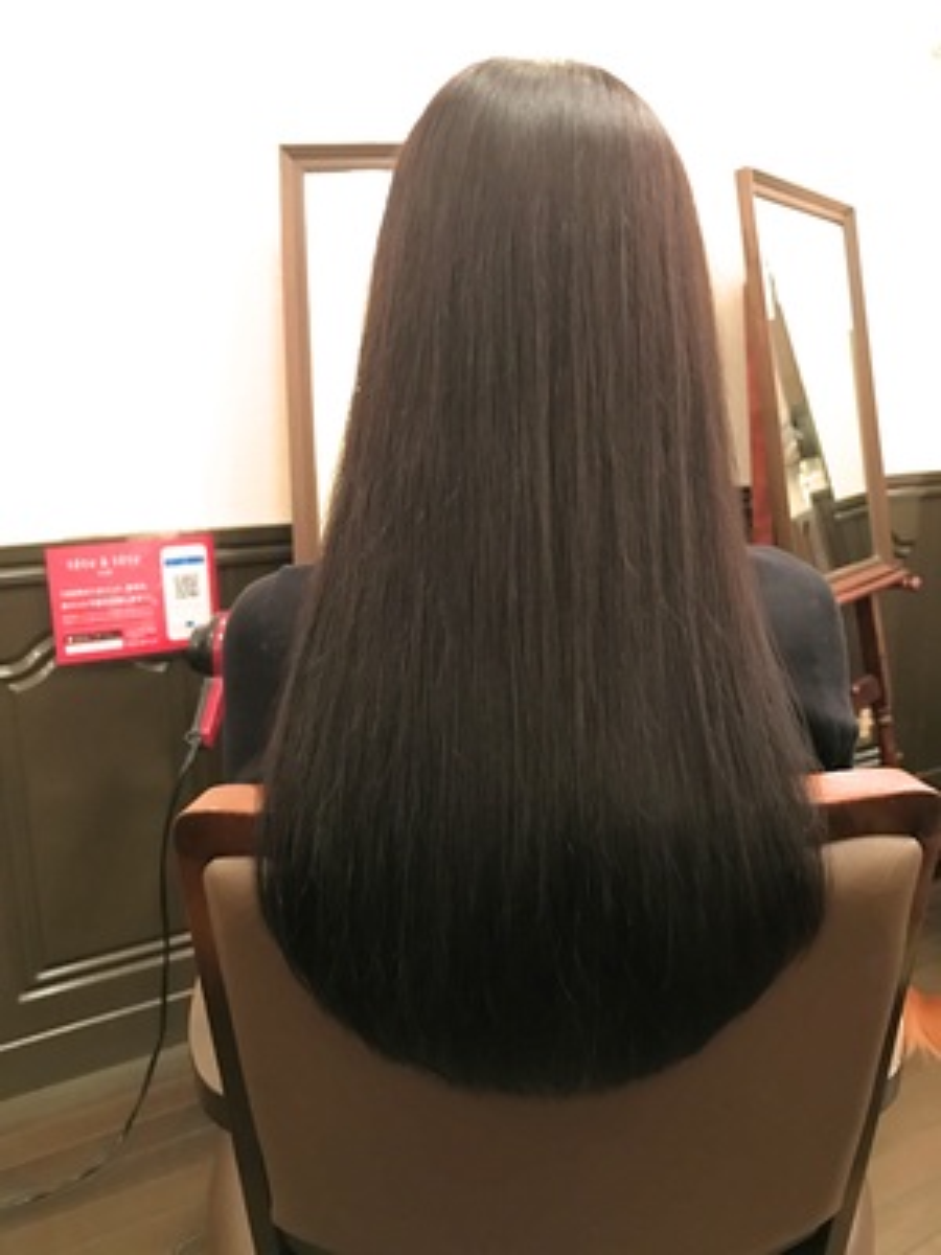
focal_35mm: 28
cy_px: 628
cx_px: 470
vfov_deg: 63.4
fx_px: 1015
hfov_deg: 49.7
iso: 100
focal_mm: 3.99
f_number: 1.8
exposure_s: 1/4
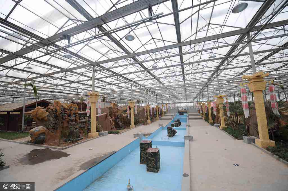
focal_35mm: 14
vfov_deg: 81.1
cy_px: 96
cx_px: 144
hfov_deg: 104.3
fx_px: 112
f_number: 4.5
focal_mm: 14
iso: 400
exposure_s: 1/500
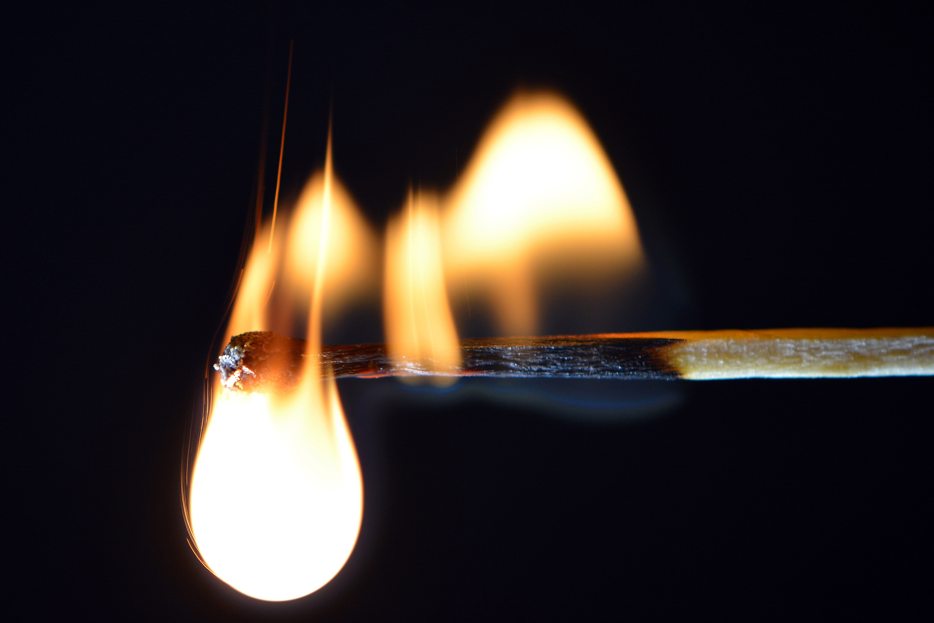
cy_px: 312
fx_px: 3308
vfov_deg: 10.8
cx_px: 467
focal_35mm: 128
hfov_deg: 16.1
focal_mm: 85
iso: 200
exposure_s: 1/80
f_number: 4.5
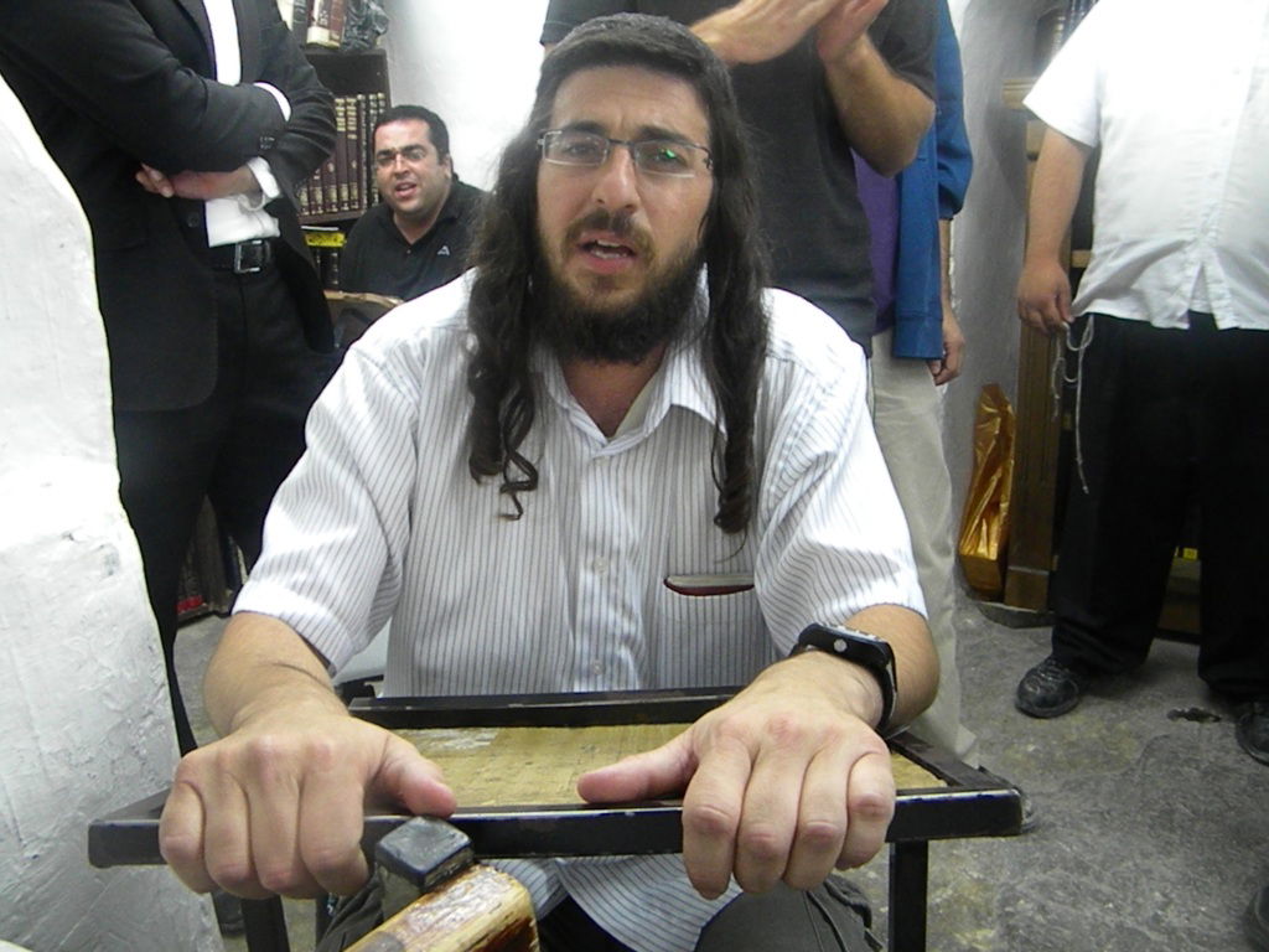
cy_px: 476
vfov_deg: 49.7
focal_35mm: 28
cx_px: 634
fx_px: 1026
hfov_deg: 63.4
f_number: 3.5
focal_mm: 5
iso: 720
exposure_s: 1/91.4
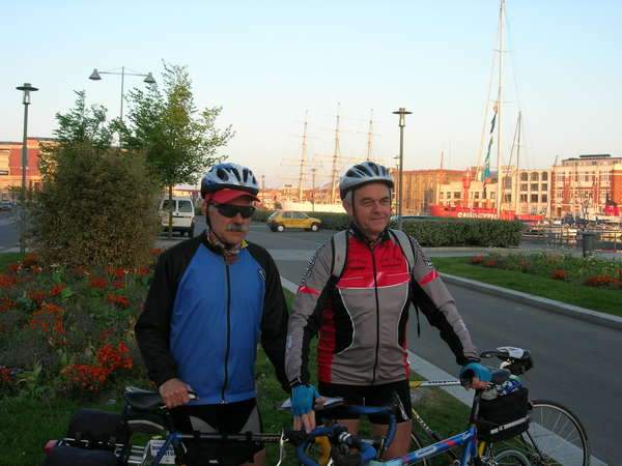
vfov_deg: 37.7
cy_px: 233
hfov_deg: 49.0
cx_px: 311
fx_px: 683
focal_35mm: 38
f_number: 4.8
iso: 64
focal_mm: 7.8
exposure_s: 1/92
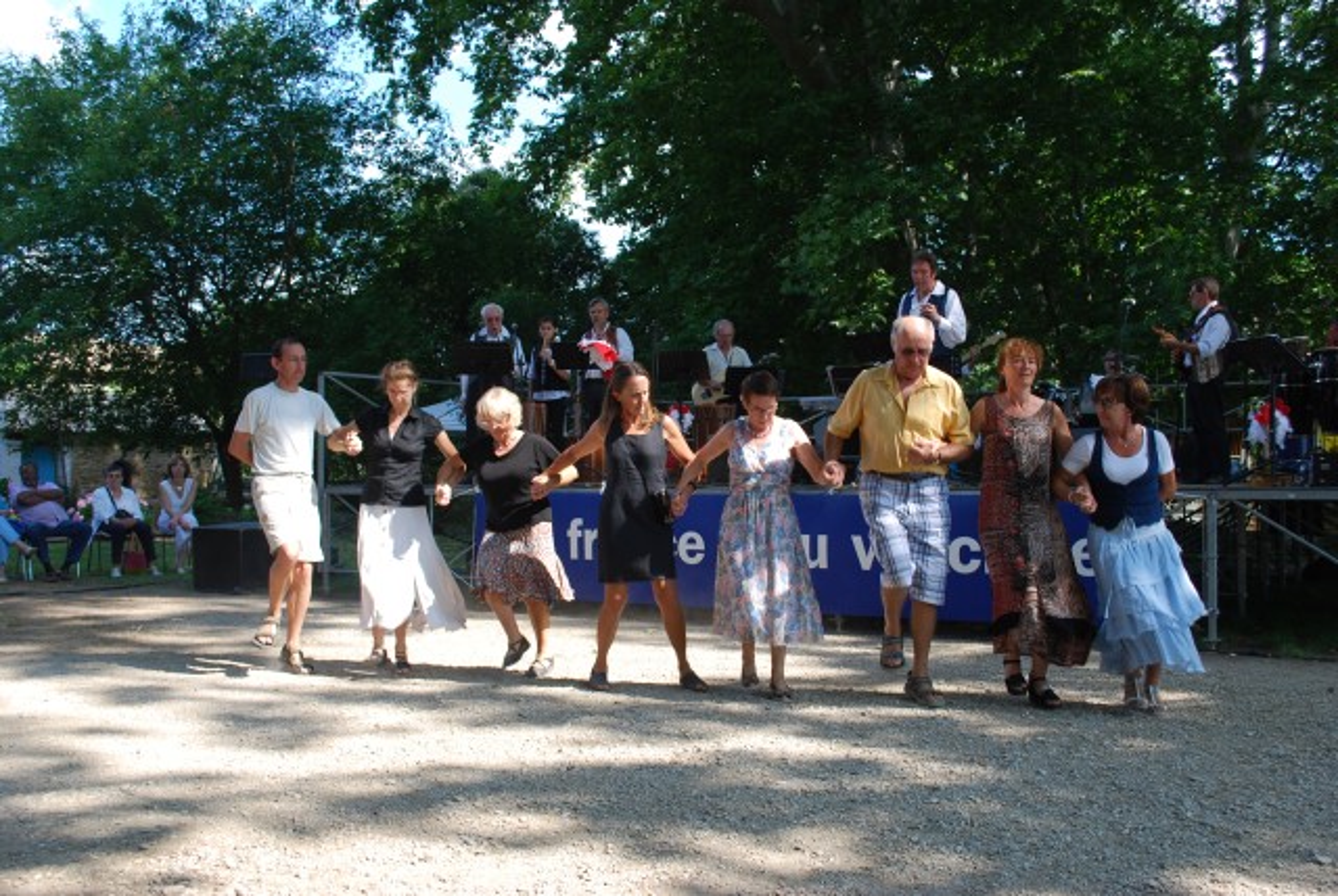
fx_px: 1340
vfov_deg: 37.0
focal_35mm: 36
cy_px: 448
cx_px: 669
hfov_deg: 53.1
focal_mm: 24
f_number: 5.6
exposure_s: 1/125
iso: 110
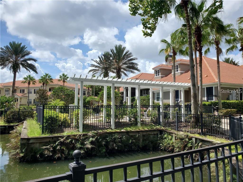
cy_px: 91
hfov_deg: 67.3
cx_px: 122
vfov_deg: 53.1
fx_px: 183
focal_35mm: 26
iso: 50
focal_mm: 4.3
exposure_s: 1/1988
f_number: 2.4
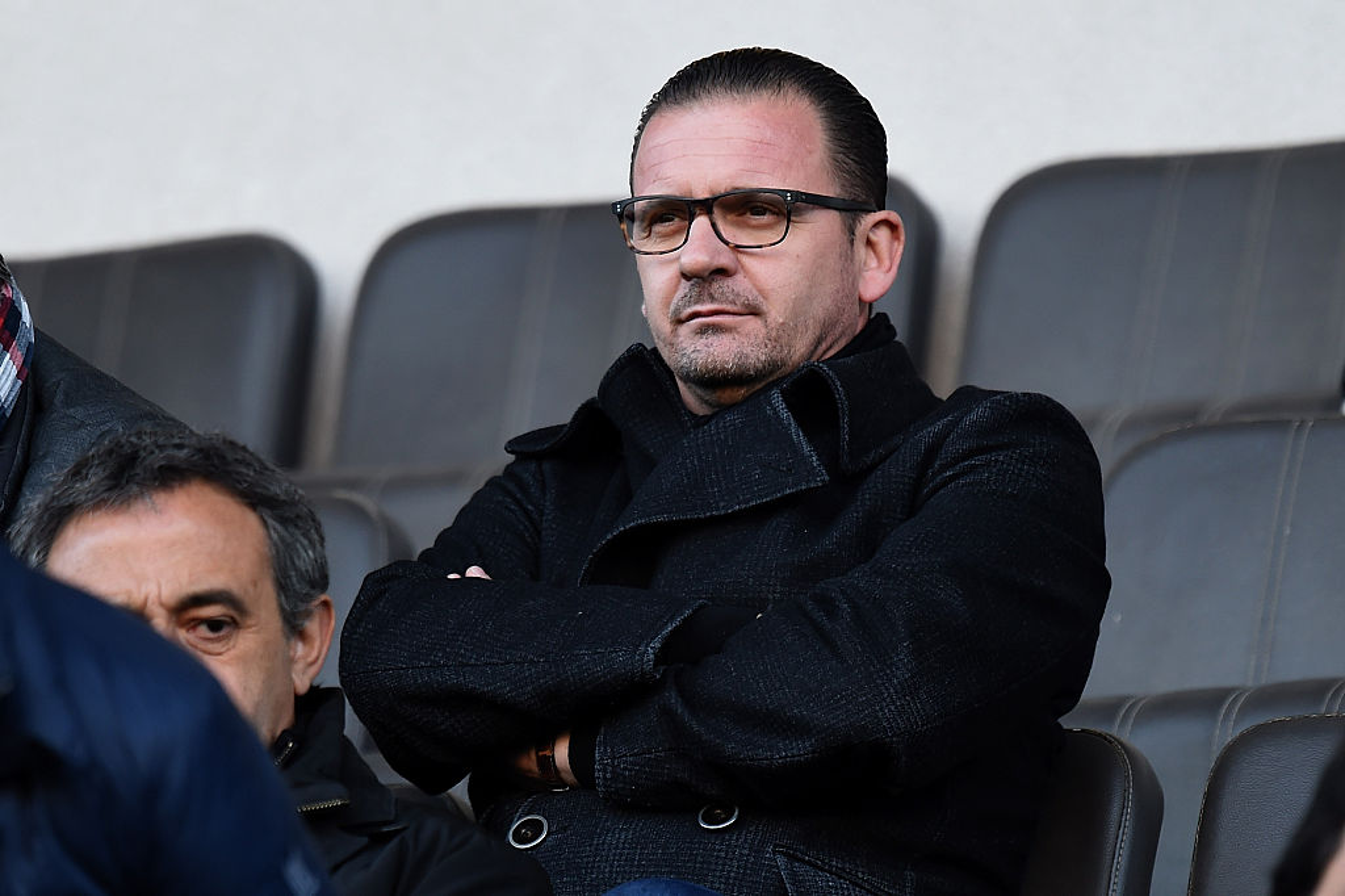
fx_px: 20541
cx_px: 672
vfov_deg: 2.5
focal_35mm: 550
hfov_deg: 3.8
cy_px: 448
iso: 800
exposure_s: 1/250
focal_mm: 550
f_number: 4
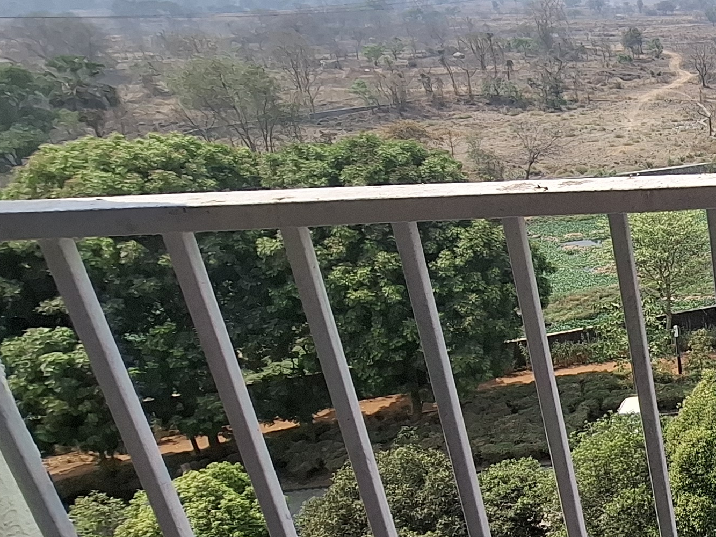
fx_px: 807
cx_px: 956
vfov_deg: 36.7
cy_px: 324
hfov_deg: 33.3
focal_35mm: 39
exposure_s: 1/811
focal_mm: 1.74
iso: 40
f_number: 2.2
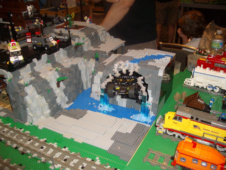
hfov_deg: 52.6
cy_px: 85
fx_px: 229
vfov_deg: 40.7
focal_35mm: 35
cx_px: 113
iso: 100
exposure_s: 1/60
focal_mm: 5.8
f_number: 2.6
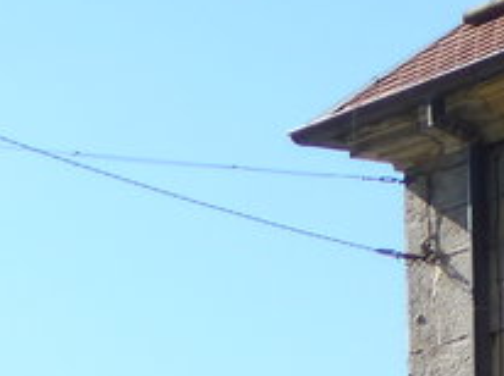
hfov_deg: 7.0
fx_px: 3897
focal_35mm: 268
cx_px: -727
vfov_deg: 5.3
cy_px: 928
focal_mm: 9.5
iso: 80
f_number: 3
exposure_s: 1/1000
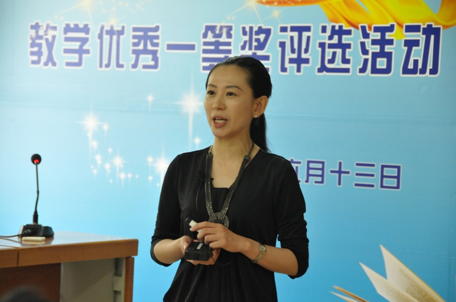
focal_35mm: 142
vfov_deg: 9.6
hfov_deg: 14.4
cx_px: 228
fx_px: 1802
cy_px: 151
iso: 2200
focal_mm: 95
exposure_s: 1/30
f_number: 5.3
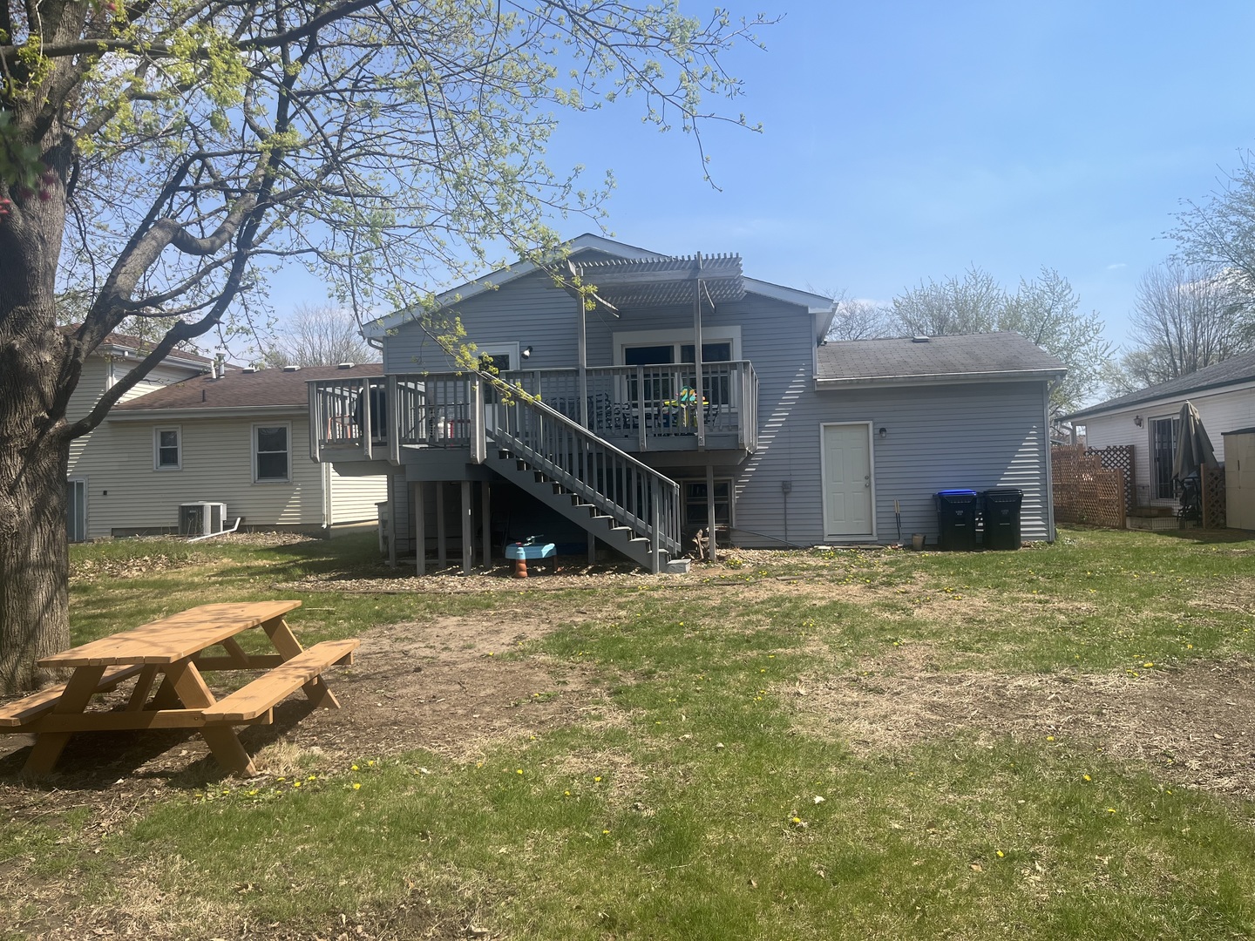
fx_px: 943
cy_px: 470
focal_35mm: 26
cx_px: 628
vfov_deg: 53.1
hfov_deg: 67.3
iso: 50
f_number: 1.6
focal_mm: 5.1
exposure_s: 1/3049
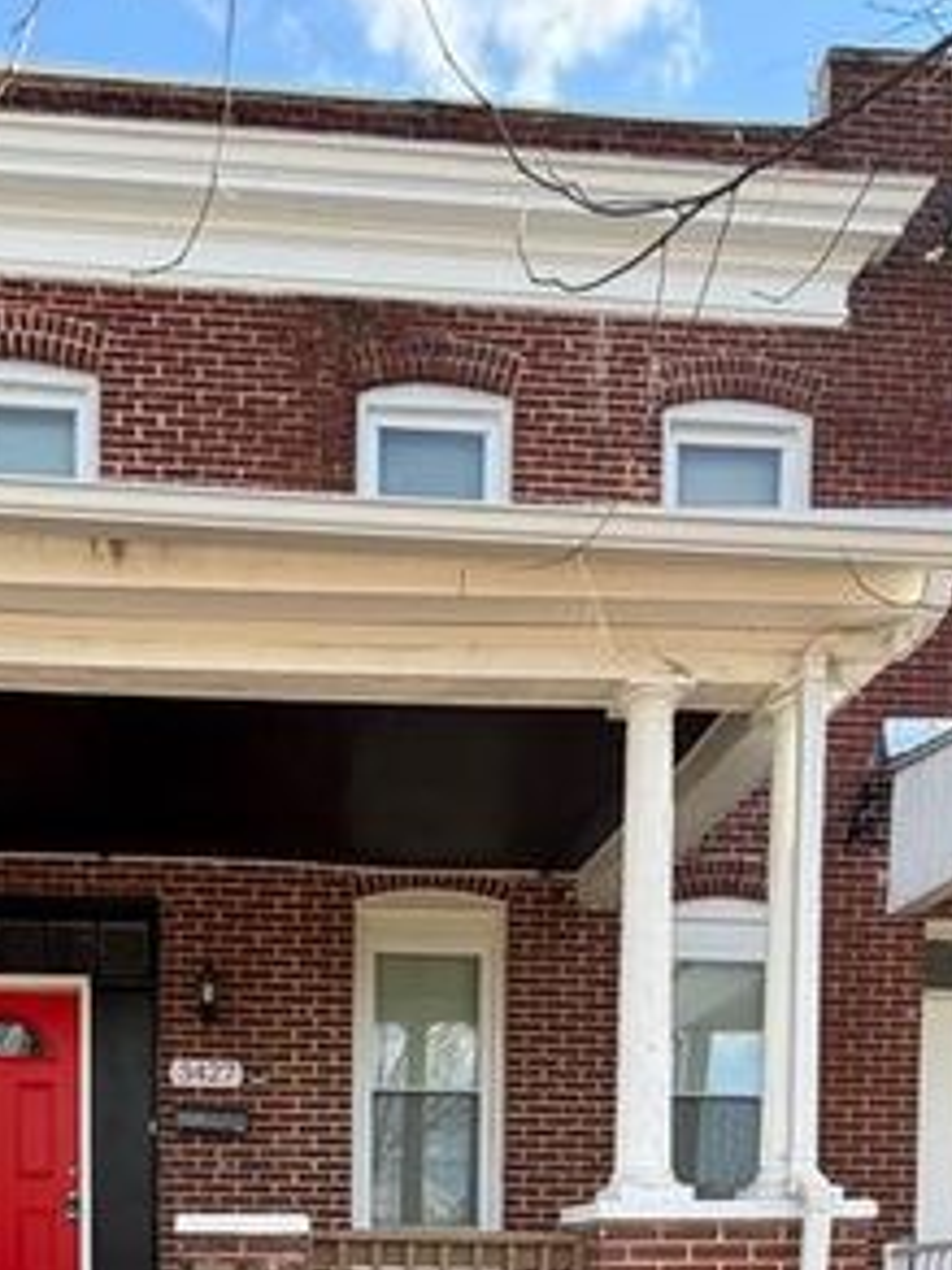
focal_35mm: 32
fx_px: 1173
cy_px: 1359
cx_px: 291
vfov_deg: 44.8
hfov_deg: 43.3
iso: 64
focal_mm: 2.22
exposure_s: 1/455
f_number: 2.2
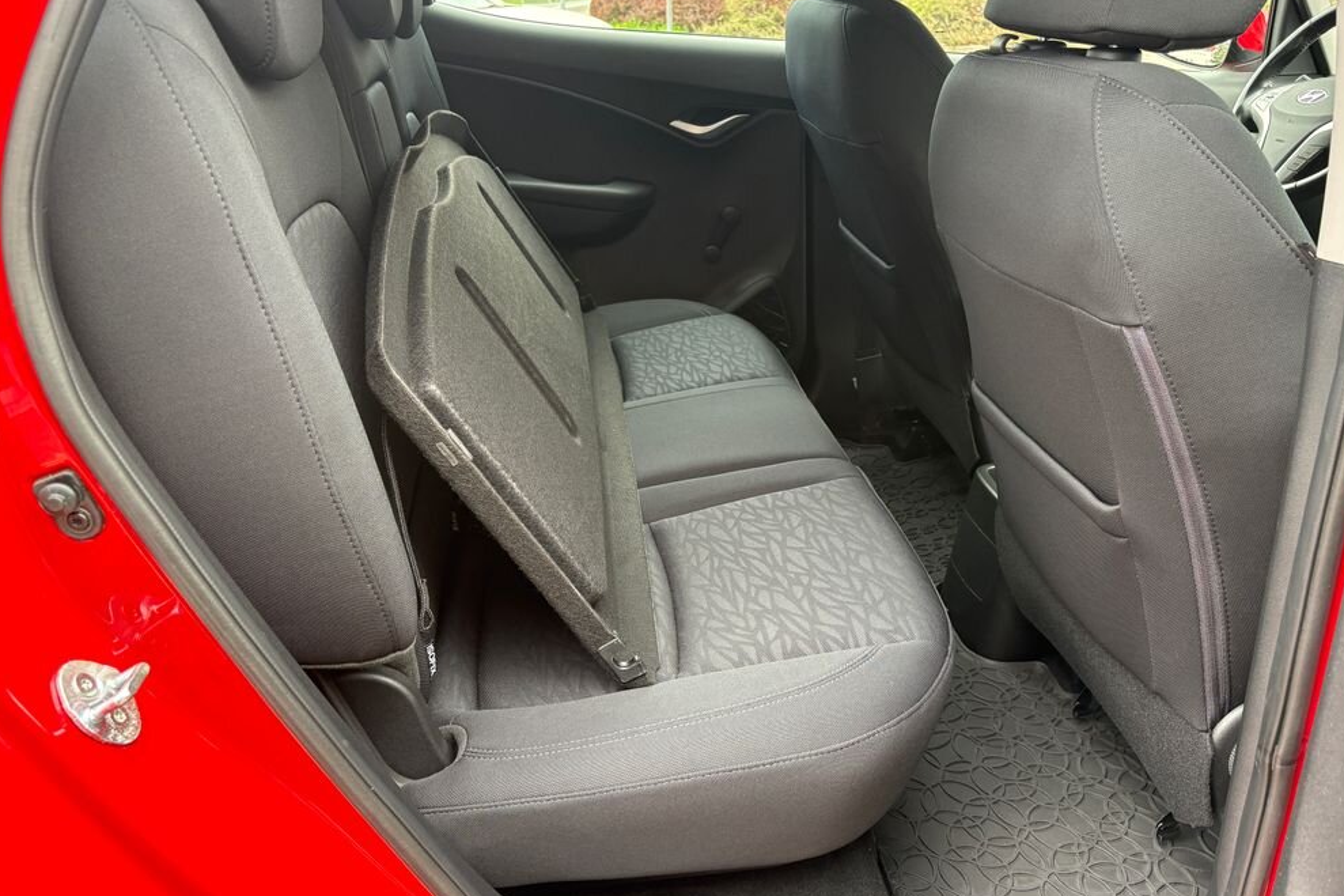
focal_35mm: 28
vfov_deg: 46.4
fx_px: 1045
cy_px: 435
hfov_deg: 65.5
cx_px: 667
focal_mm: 5.96
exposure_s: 1/121
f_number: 1.6
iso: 125
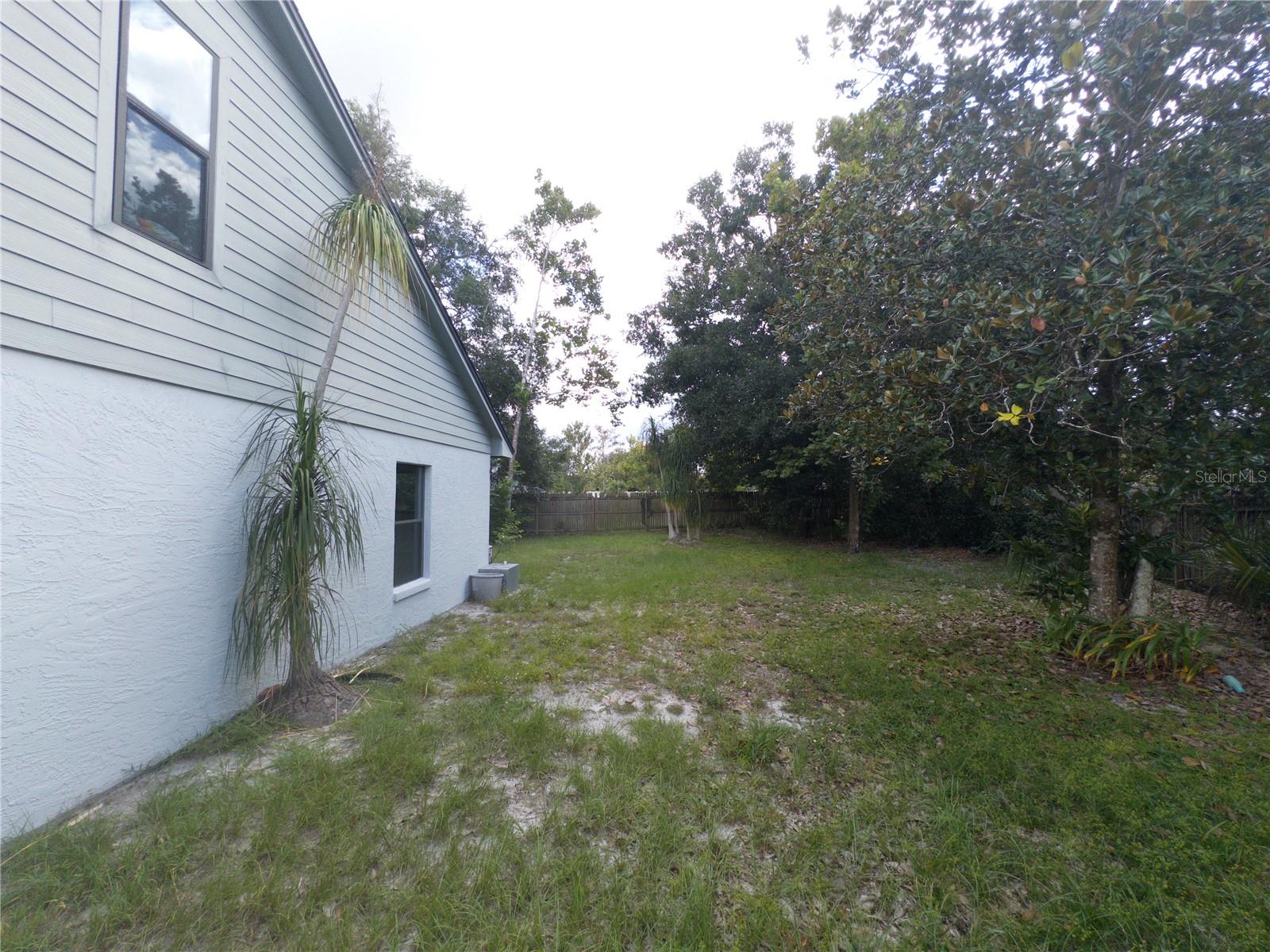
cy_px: 476
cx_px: 635
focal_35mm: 14
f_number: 2.2
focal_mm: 2.22
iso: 40
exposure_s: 1/418
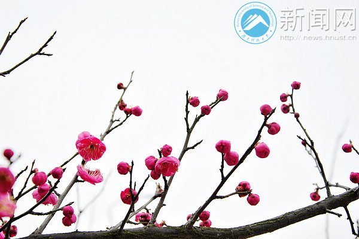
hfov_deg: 29.9
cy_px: 120
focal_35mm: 68
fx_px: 673
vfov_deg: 20.1
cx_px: 180
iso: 200
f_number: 5.6
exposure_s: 1/160
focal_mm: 45
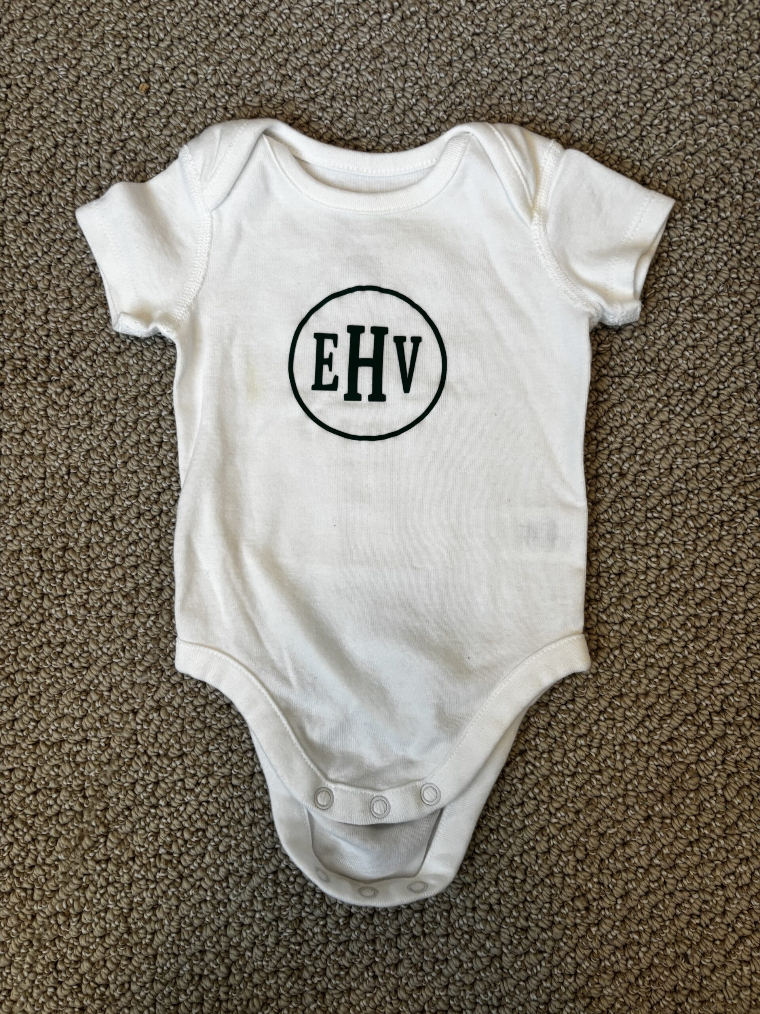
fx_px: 761
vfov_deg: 67.3
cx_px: 380
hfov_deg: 53.1
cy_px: 507
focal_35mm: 26
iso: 125
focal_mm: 5.96
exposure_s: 1/60
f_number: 1.6
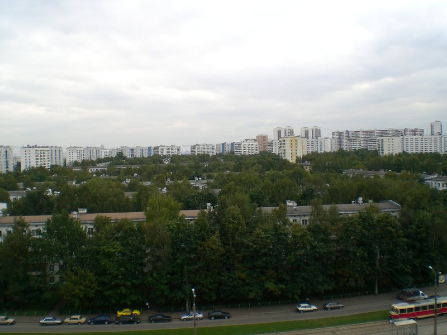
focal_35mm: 38
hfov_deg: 49.0
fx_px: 491
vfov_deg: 37.7
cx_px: 224
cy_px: 168
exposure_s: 1/200
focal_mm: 6.3
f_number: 4.4
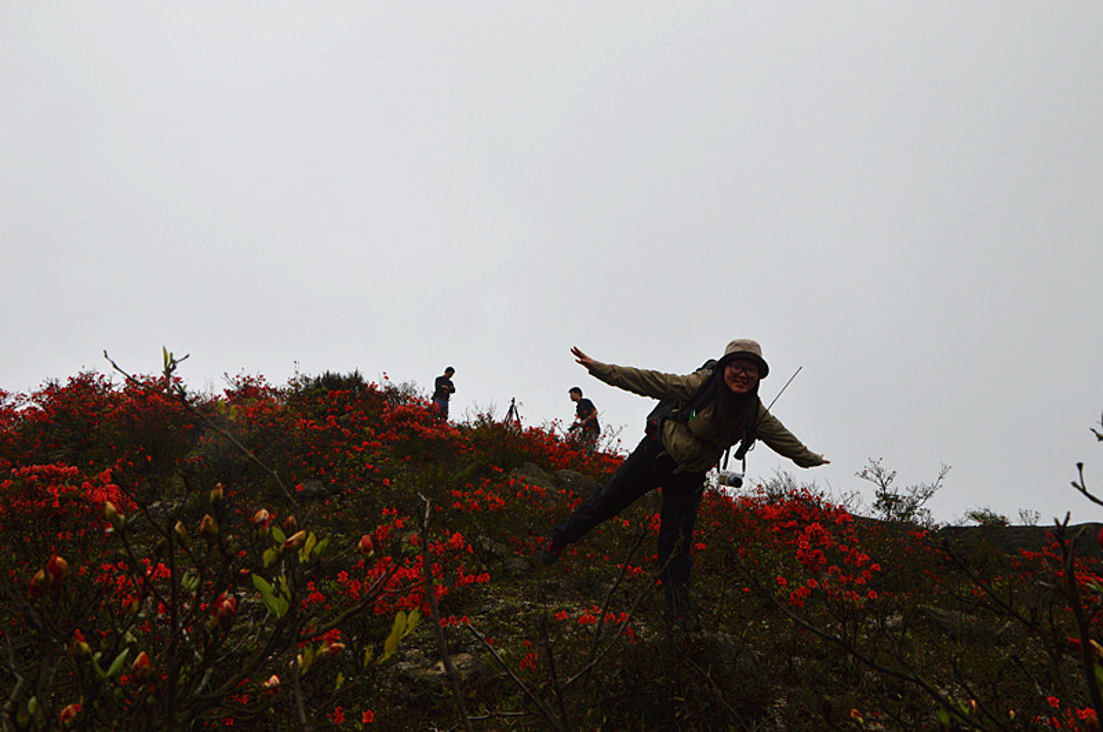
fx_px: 1193
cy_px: 366
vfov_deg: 34.1
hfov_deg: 49.6
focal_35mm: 39
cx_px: 552
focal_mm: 26
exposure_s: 1/800
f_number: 14
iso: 400
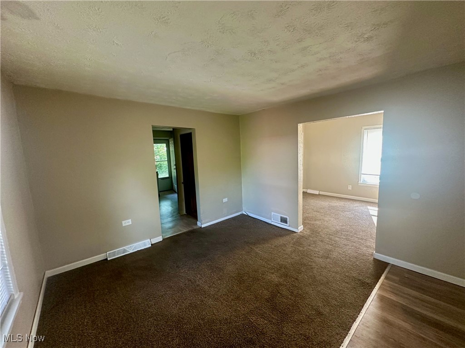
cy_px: 174
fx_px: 188
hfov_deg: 102.1
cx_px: 232
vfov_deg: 85.7
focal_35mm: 14
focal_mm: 2.22
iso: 320
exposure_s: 1/60
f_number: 2.2
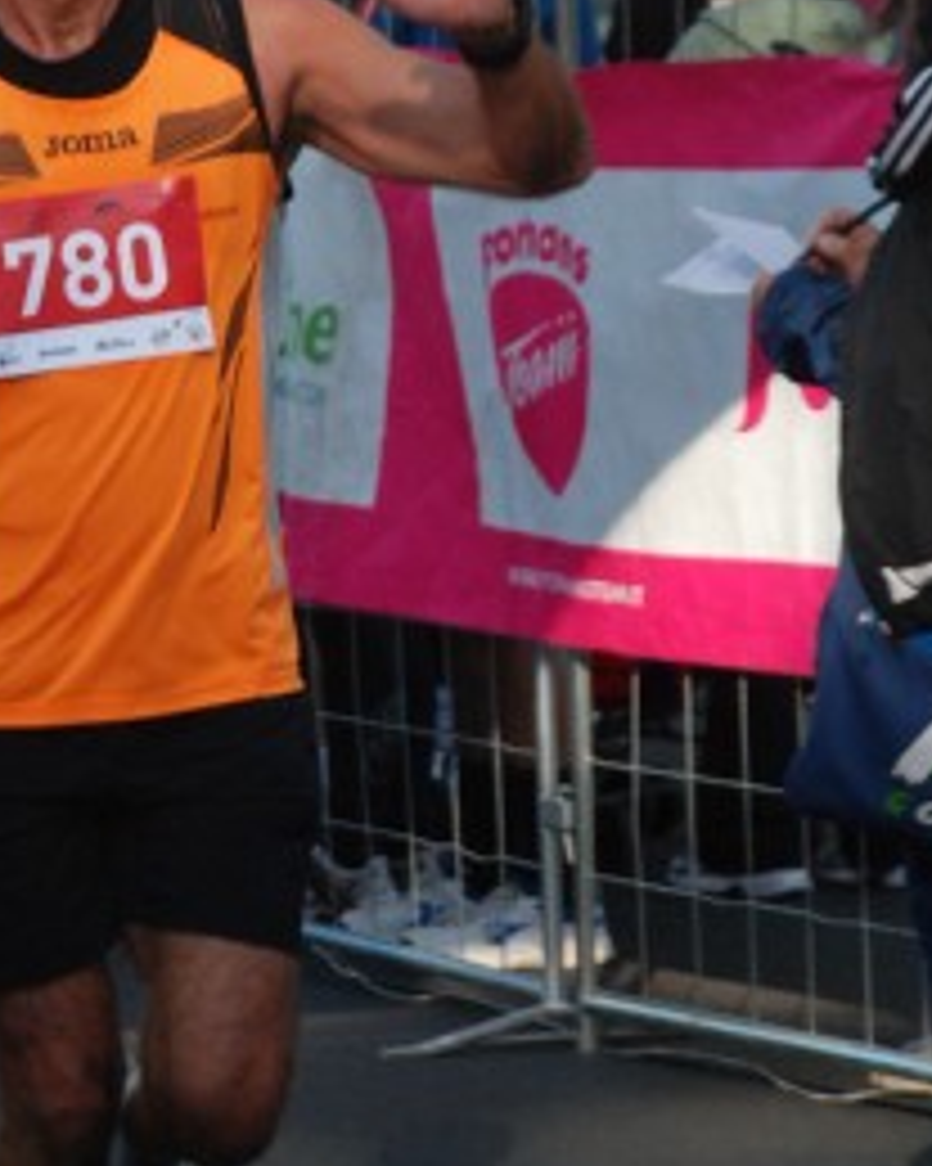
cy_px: 369
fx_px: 10143
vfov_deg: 6.6
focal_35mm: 294
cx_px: 358
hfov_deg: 5.3
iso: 1000
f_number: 5.6
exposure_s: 1/400
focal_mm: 90
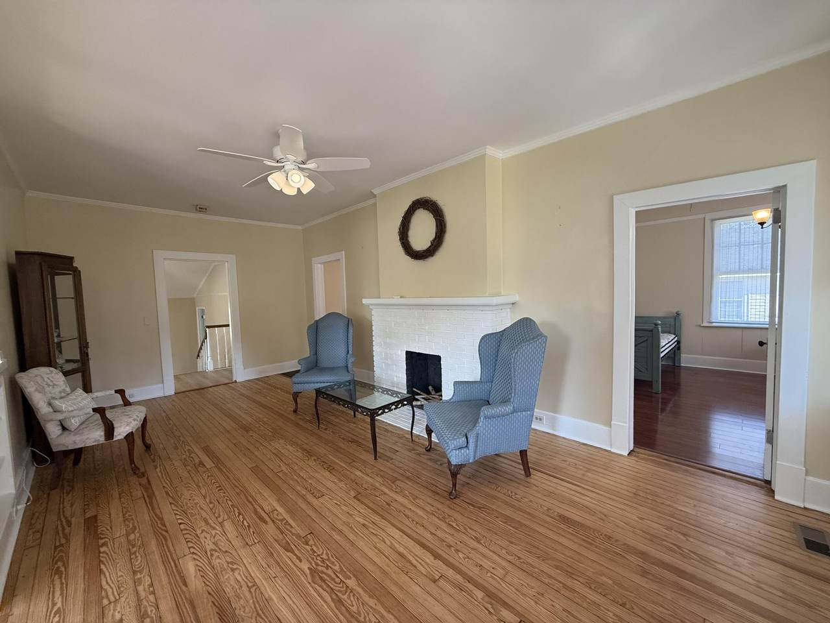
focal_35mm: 14
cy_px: 312
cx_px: 415
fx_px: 336
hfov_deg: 102.1
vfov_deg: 85.7
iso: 200
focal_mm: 2.22
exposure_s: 1/120
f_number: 2.2
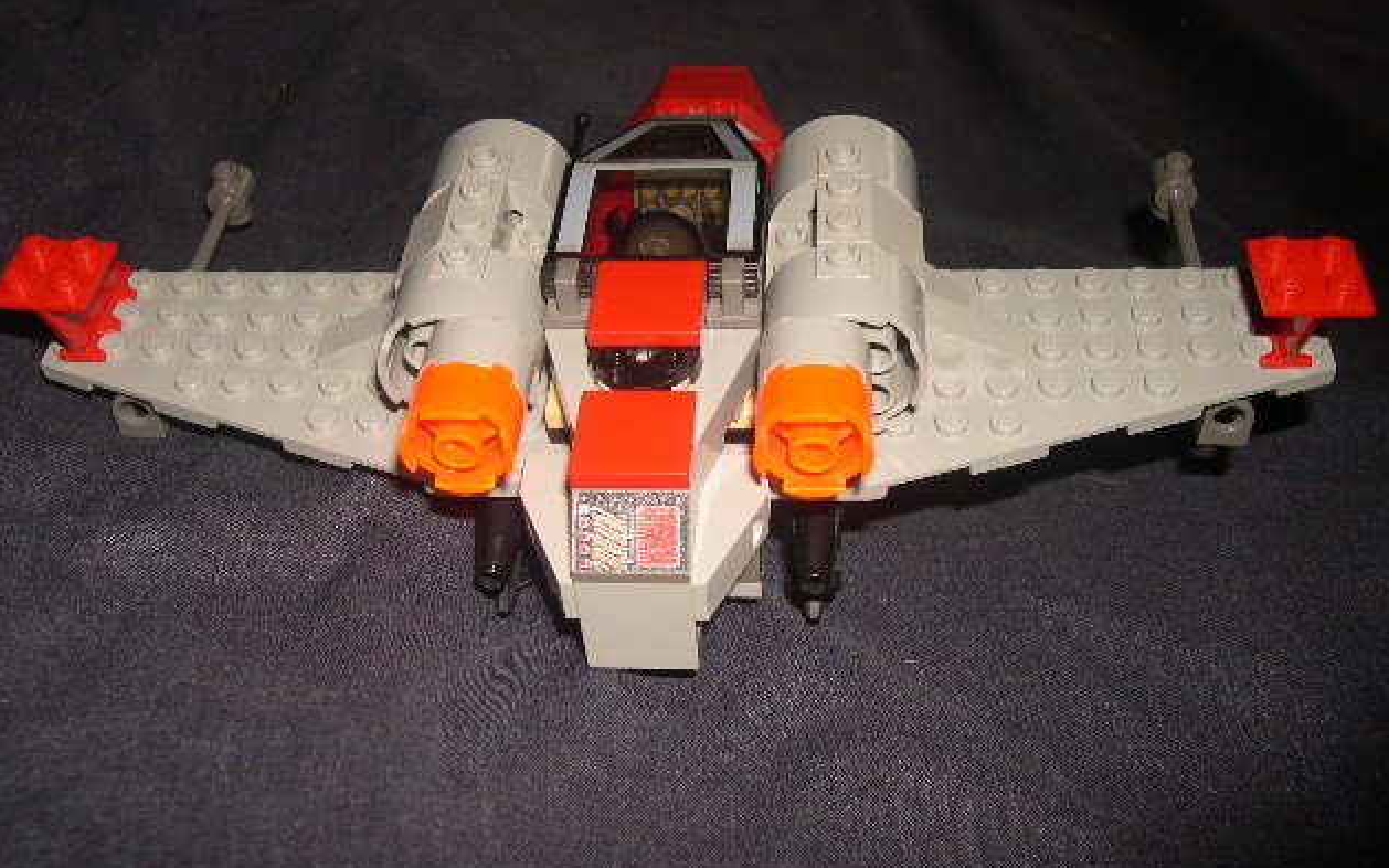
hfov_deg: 48.2
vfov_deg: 31.2
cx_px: 687
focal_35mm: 41
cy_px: 437
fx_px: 1552
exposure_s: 1/60
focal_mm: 8
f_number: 7.6
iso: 100
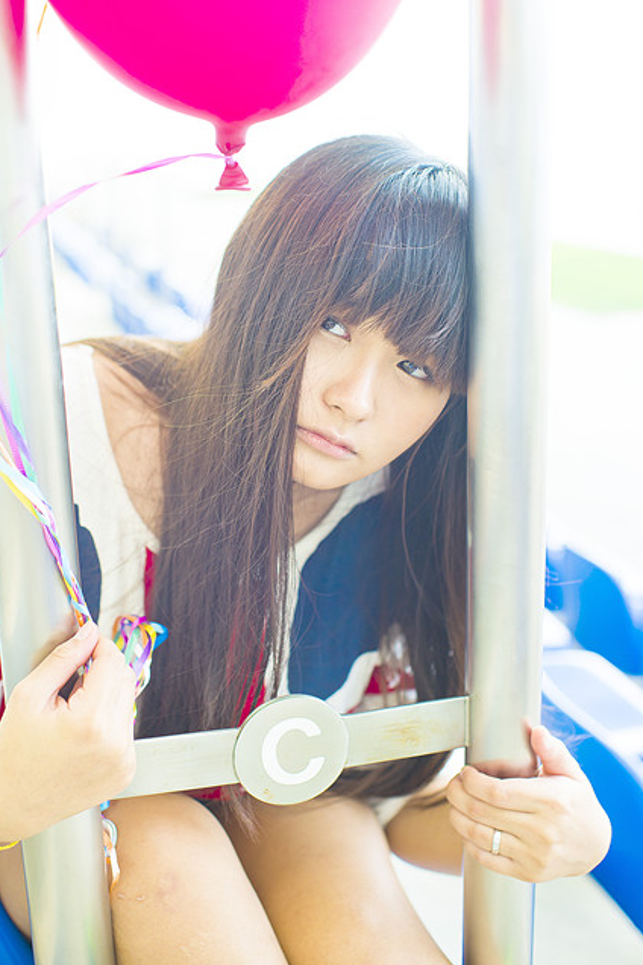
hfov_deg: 30.5
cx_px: 274
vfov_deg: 44.3
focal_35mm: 44
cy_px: 398
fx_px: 1179
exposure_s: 1/400
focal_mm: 35
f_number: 2.8
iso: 100
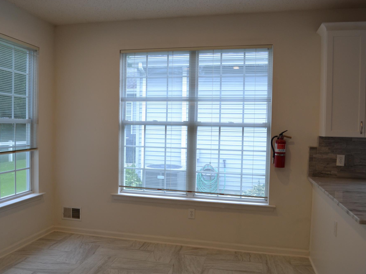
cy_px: 138
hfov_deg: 59.8
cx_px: 160
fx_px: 317
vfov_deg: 46.8
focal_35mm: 30
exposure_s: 1/100
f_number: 5.6
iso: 400
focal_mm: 18
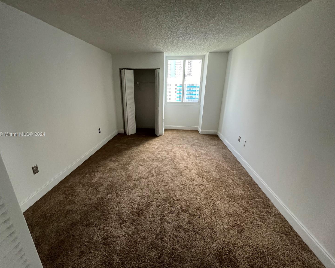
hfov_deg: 100.6
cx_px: 156
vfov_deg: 88.0
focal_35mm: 14
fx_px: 139
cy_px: 135
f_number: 1.8
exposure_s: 1/120
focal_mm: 1.57
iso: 200
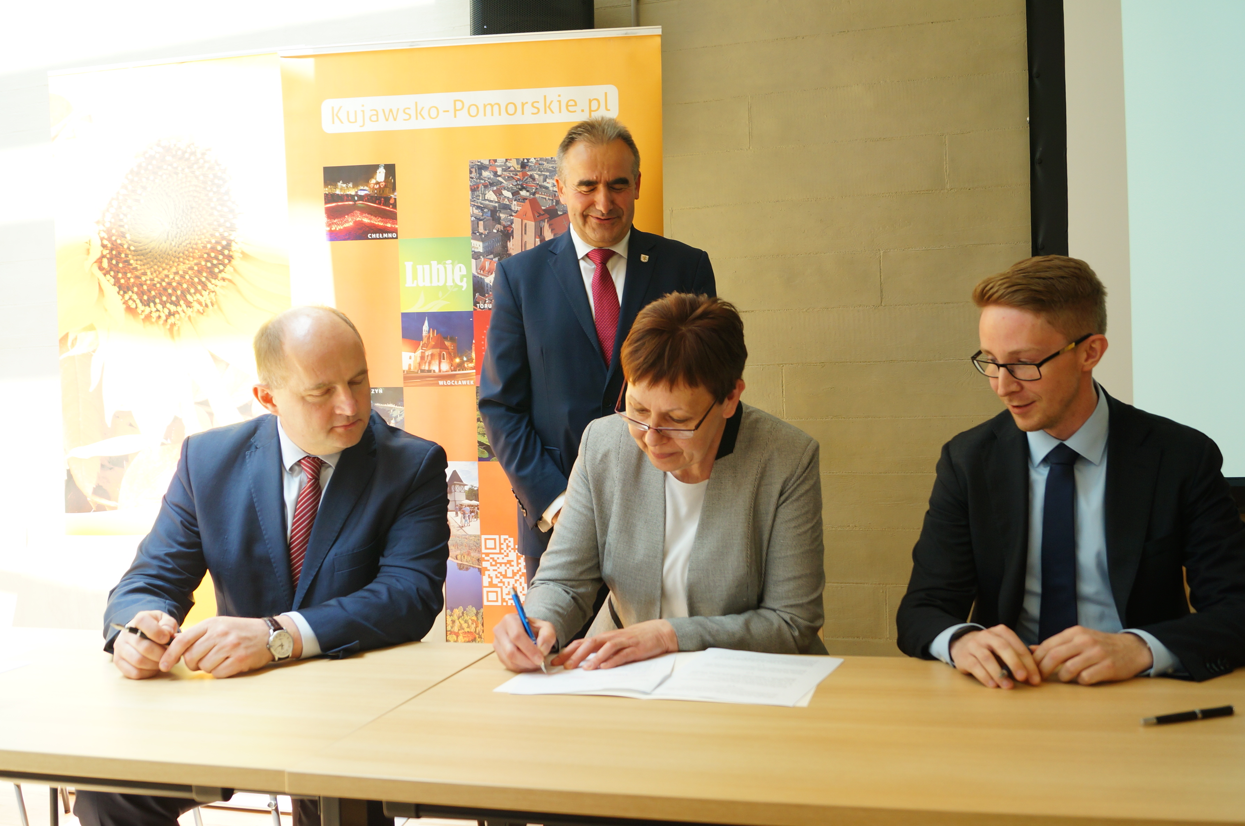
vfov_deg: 39.9
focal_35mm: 33
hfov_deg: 57.3
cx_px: 622
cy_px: 413
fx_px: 1140
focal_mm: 22
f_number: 4
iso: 250
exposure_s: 1/60
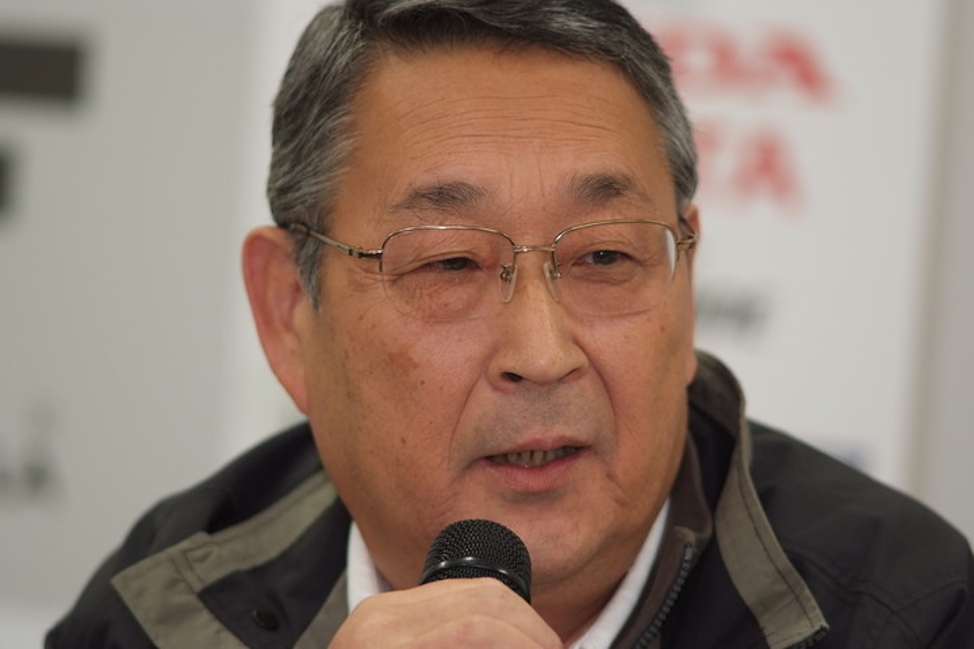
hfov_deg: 7.6
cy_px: 324
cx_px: 487
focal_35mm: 270
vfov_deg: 5.1
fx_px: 7304
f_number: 2.8
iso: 400
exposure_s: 1/125
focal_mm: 180
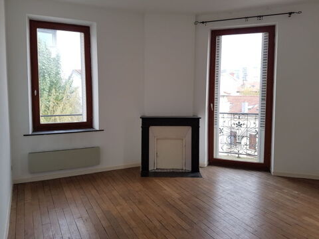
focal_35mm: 26
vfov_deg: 53.1
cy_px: 120
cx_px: 160
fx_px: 240
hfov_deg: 67.3
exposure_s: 1/50
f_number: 1.7
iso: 50
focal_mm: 4.2
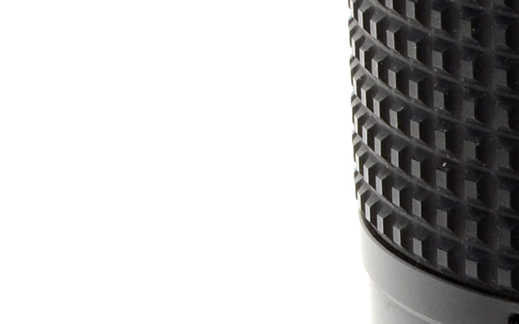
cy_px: 303
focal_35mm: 340
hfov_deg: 6.1
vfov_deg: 3.9
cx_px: 884
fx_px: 4802
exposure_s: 1/160
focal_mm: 45
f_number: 18
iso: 100
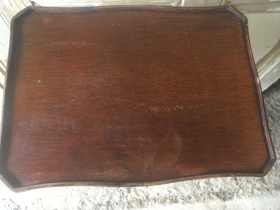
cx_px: 140
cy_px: 105
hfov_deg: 61.7
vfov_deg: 48.2
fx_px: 235
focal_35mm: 29
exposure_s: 1/33
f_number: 2.2
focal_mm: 4.15
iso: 160
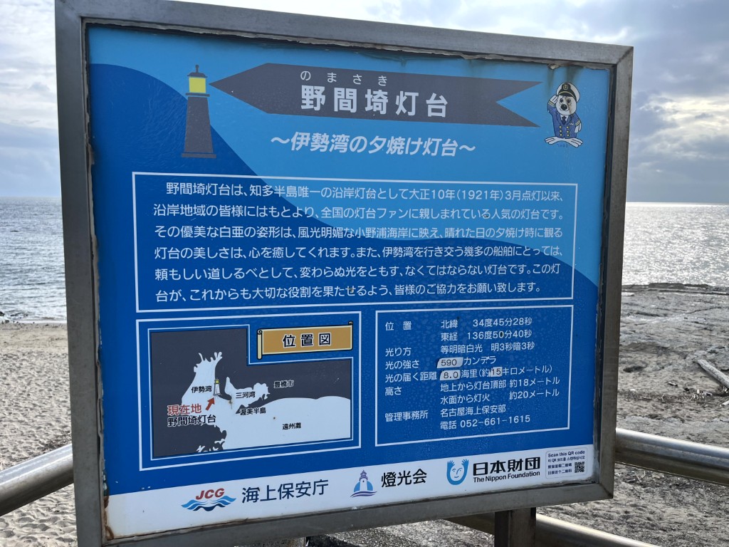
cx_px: 364
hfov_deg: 67.3
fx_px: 548
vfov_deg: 53.1
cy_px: 274
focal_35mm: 26
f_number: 1.6
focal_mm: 5.1
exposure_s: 1/1672
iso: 50
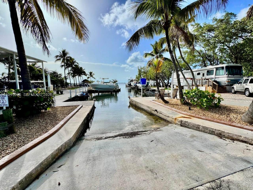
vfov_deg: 85.7
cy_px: 95
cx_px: 126
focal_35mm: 14
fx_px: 102
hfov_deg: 102.1
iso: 50
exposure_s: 1/3546
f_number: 2.2
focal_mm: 2.22
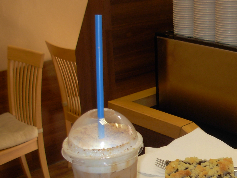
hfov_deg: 27.0
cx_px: 203
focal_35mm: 70
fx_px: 479
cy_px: 142
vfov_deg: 20.8
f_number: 2.9
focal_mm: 6.3
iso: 79
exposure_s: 1/40.3
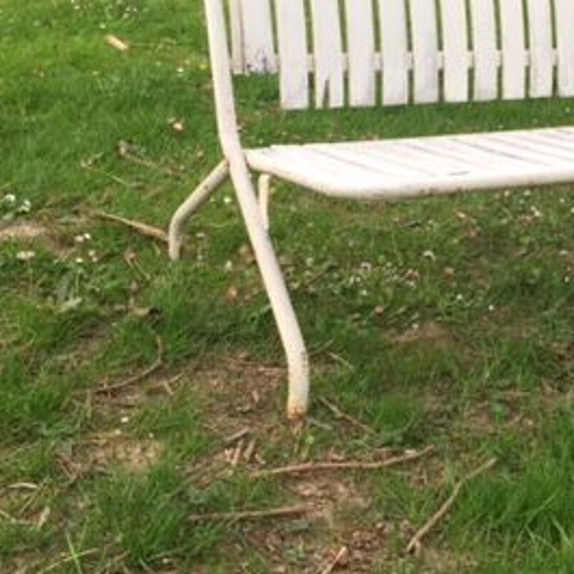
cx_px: 487
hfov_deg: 27.0
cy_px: 167
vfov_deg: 27.5
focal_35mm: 62
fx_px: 1163
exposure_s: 1/119
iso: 32
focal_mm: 4.15
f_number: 2.2
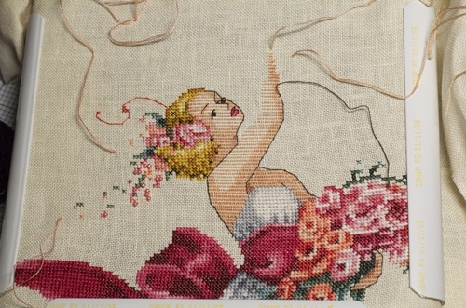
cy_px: 154
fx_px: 969
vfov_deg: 18.1
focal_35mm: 75
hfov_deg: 27.0
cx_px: 233
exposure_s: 1/60
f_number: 9
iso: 1600
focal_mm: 50
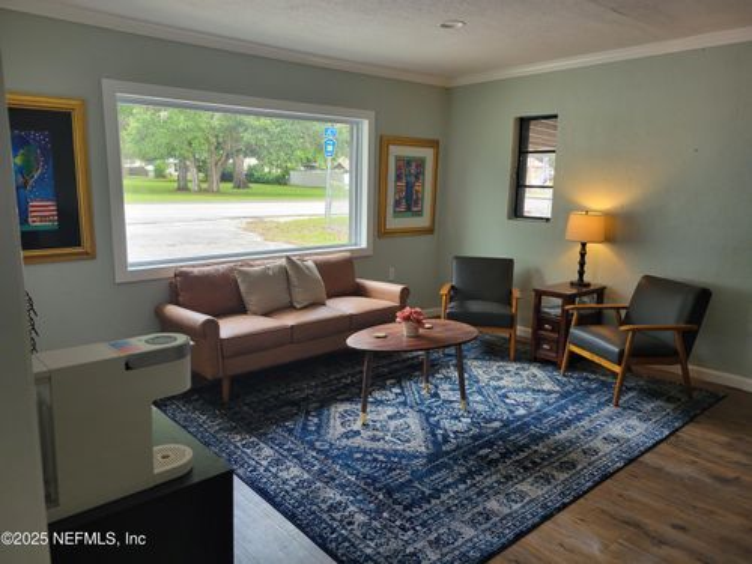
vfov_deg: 53.1
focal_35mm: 26
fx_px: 565
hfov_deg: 67.3
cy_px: 282
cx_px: 376
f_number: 1.8
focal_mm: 5.4
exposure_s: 1/120
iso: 80
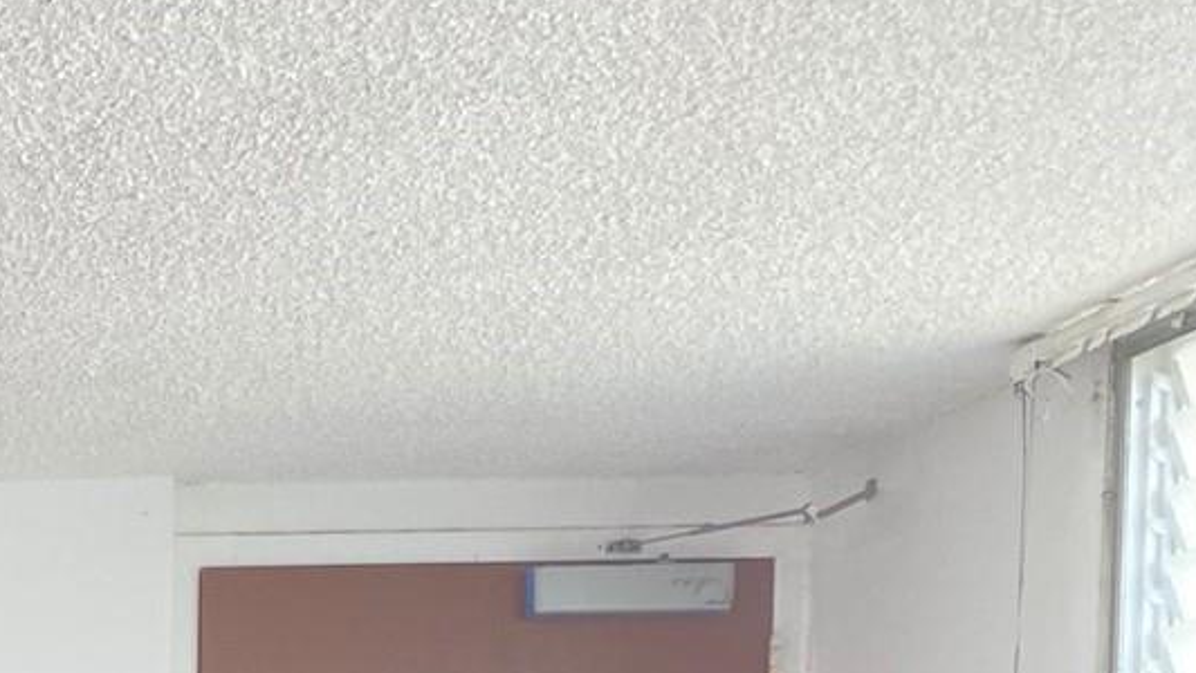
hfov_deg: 21.8
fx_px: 2696
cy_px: 1209
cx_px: -480
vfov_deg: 12.9
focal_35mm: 85
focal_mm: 4.25
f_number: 1.8
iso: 100
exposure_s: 1/121
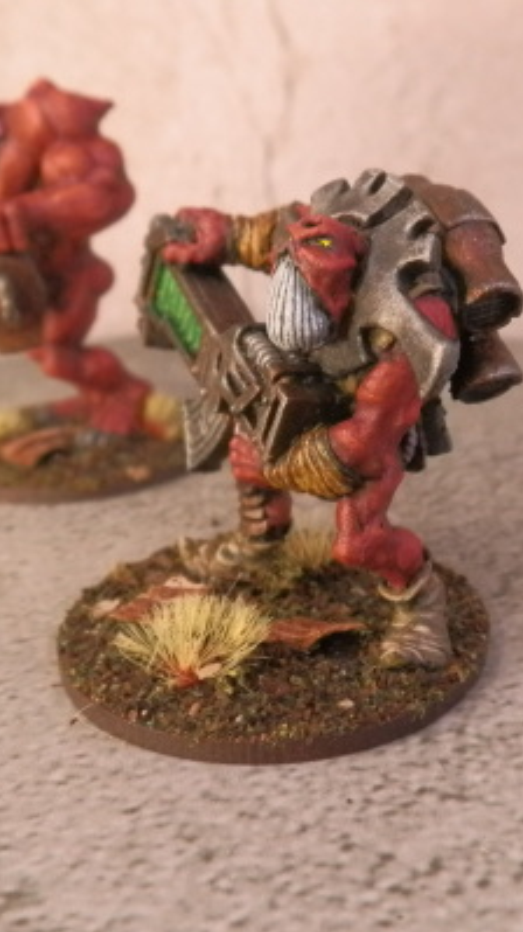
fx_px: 1012
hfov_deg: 28.9
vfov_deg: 49.4
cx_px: 308
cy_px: 467
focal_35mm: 41
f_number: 3.1
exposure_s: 1/80
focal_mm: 5
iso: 400
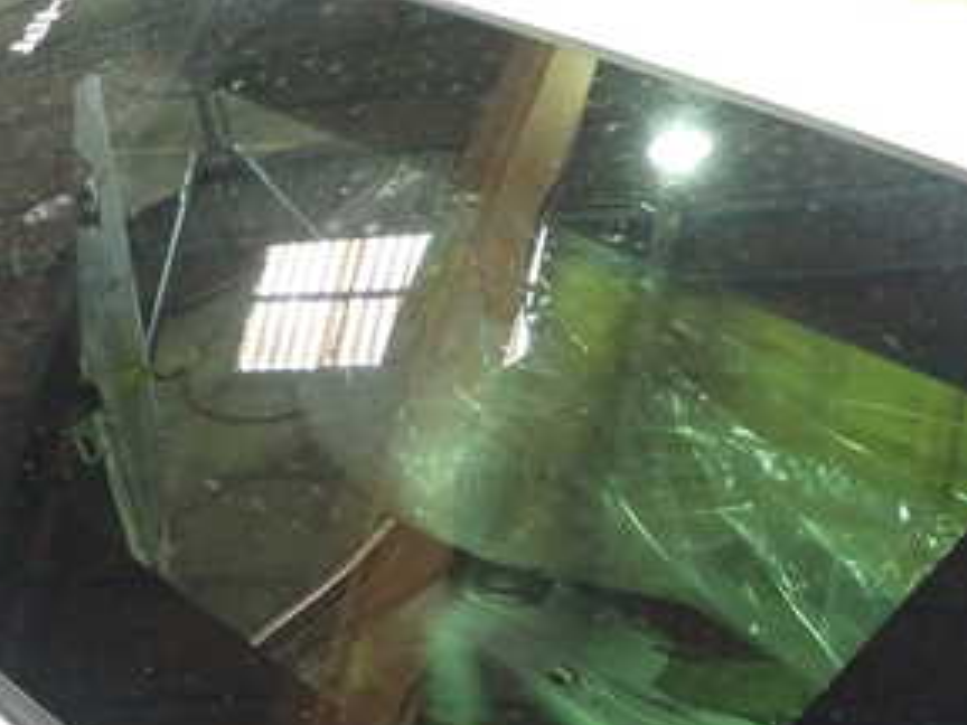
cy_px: 510
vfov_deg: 27.8
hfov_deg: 36.8
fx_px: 1453
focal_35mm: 52
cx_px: 467
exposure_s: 1/30
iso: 800
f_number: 2
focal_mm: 4.5
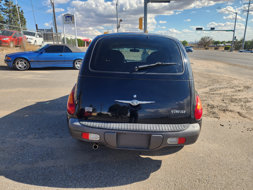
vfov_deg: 58.9
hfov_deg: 73.9
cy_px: 95
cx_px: 126
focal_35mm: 23
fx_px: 168
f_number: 1.8
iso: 12
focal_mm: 6.4
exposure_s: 1/673
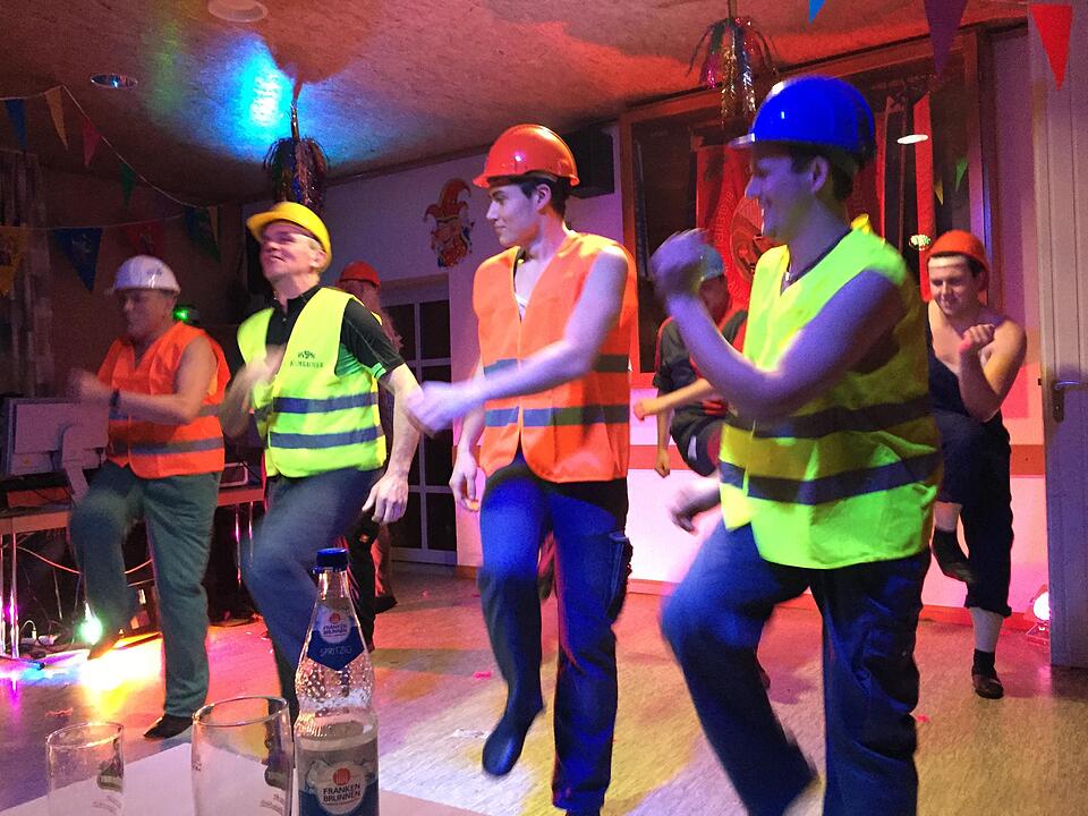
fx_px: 911
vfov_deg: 48.2
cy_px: 408
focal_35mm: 29
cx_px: 544
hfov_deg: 61.7
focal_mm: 4.15
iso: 320
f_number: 2.2
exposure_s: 1/17
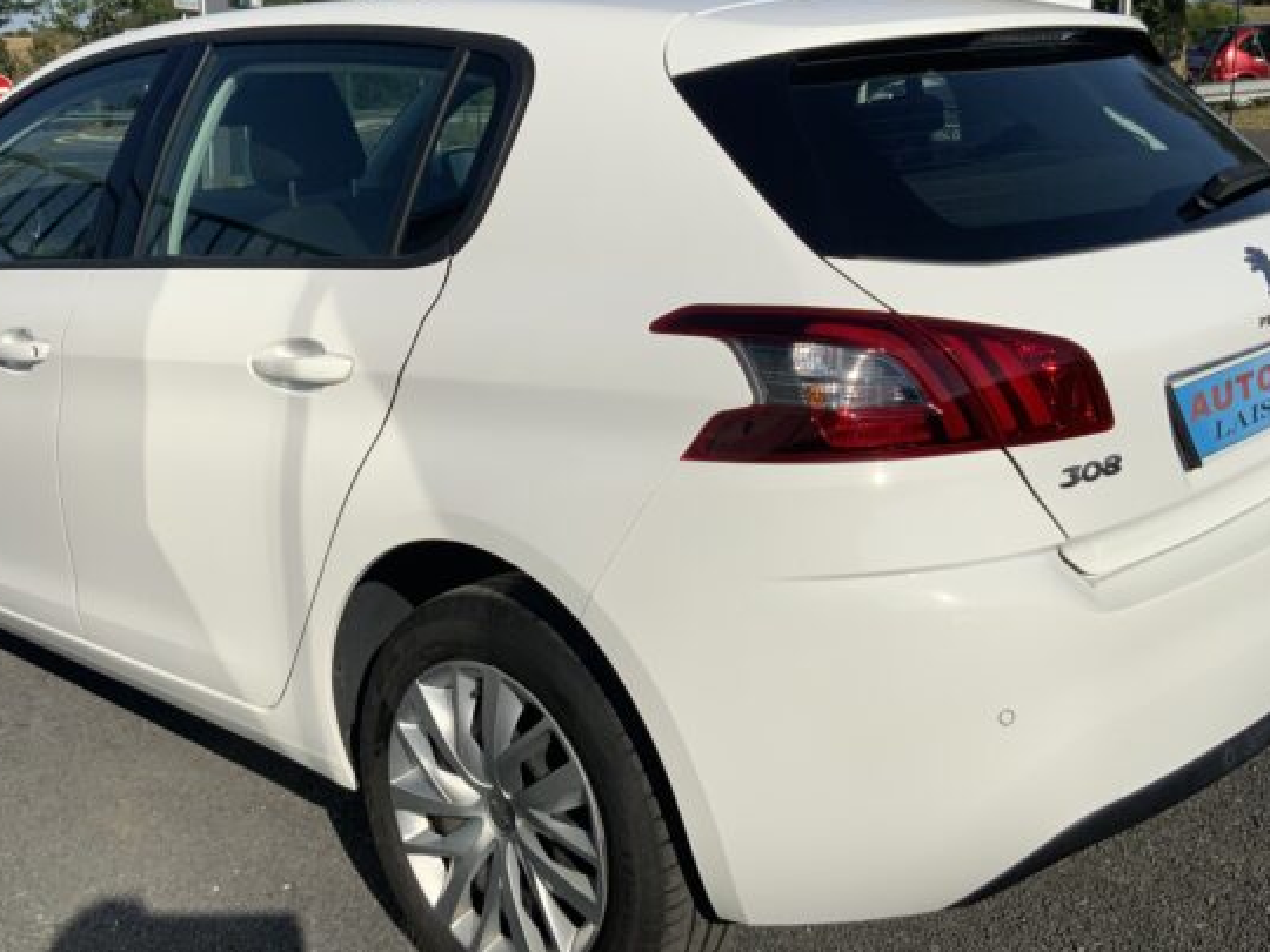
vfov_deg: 33.4
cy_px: 357
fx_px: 1578
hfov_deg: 43.7
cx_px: 529
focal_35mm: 43
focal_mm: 3
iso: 20
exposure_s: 1/5263
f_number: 1.8
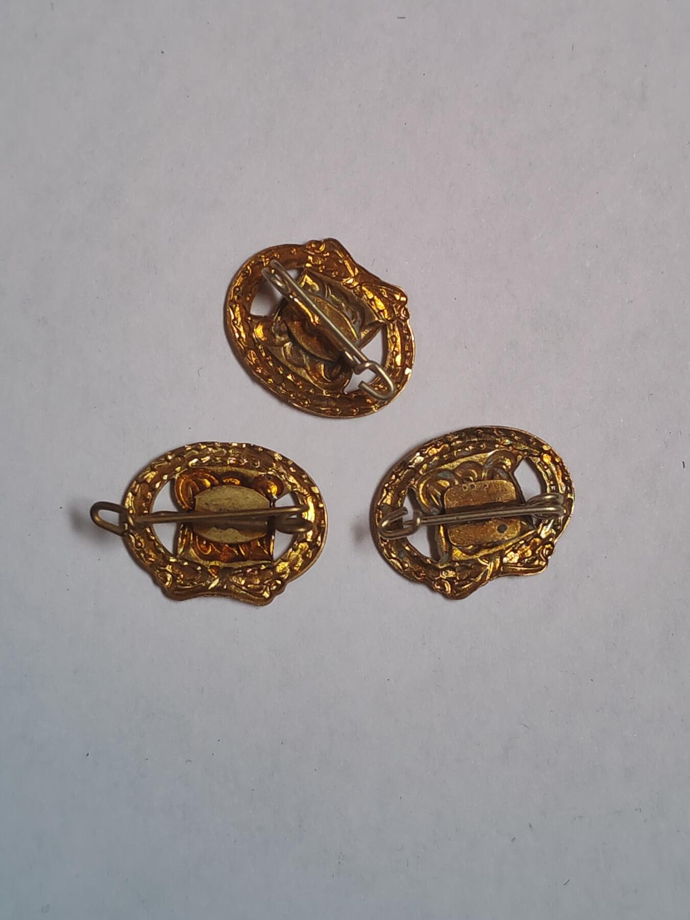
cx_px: 345
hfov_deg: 21.6
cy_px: 460
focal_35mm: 68
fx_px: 1807
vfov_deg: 28.6
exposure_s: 1/100
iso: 200
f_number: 1.95
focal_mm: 5.52
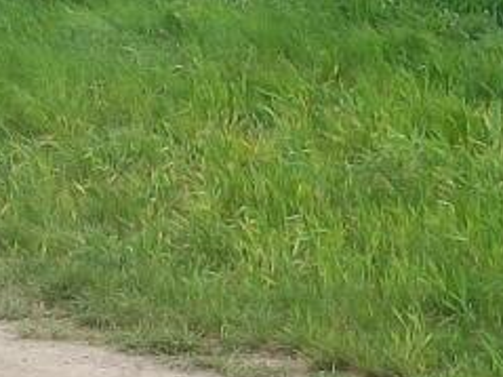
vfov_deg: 7.6
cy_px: 468
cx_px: -349
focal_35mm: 193
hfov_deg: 9.8
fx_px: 2803
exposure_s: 1/400
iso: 80
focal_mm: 6
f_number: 4.8
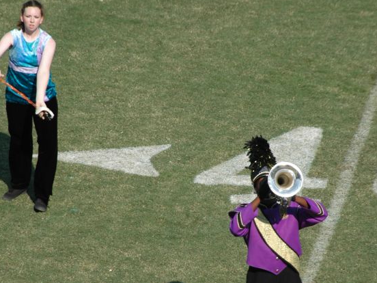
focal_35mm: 534
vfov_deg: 2.8
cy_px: 172
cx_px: 186
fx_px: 5816
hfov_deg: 3.7
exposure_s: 1/640
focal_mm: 200
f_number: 6.3
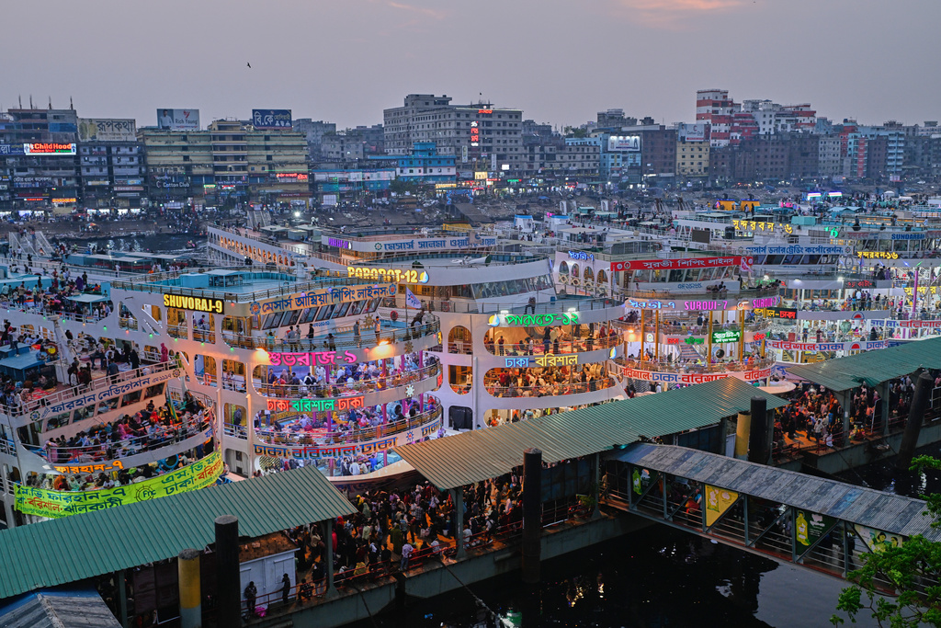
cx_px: 470
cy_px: 314
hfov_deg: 54.4
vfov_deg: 37.9
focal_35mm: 35
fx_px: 915
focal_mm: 35
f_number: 5.6
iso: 400
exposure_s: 1/80
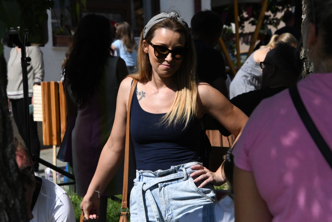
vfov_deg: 6.3
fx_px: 2001
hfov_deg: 9.5
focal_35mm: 217
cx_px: 166
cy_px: 111
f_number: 13
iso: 4000
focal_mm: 145
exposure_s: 1/6400
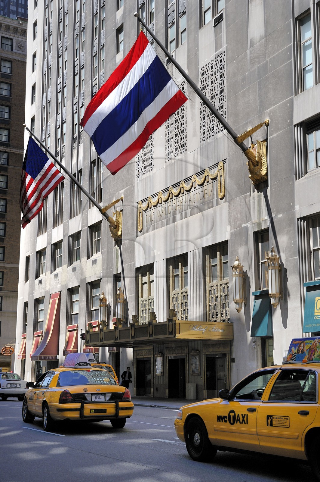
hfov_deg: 26.9
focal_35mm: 50
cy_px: 241
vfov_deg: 39.6
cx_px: 160
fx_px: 668
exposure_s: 1/200
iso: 200
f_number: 10
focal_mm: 50
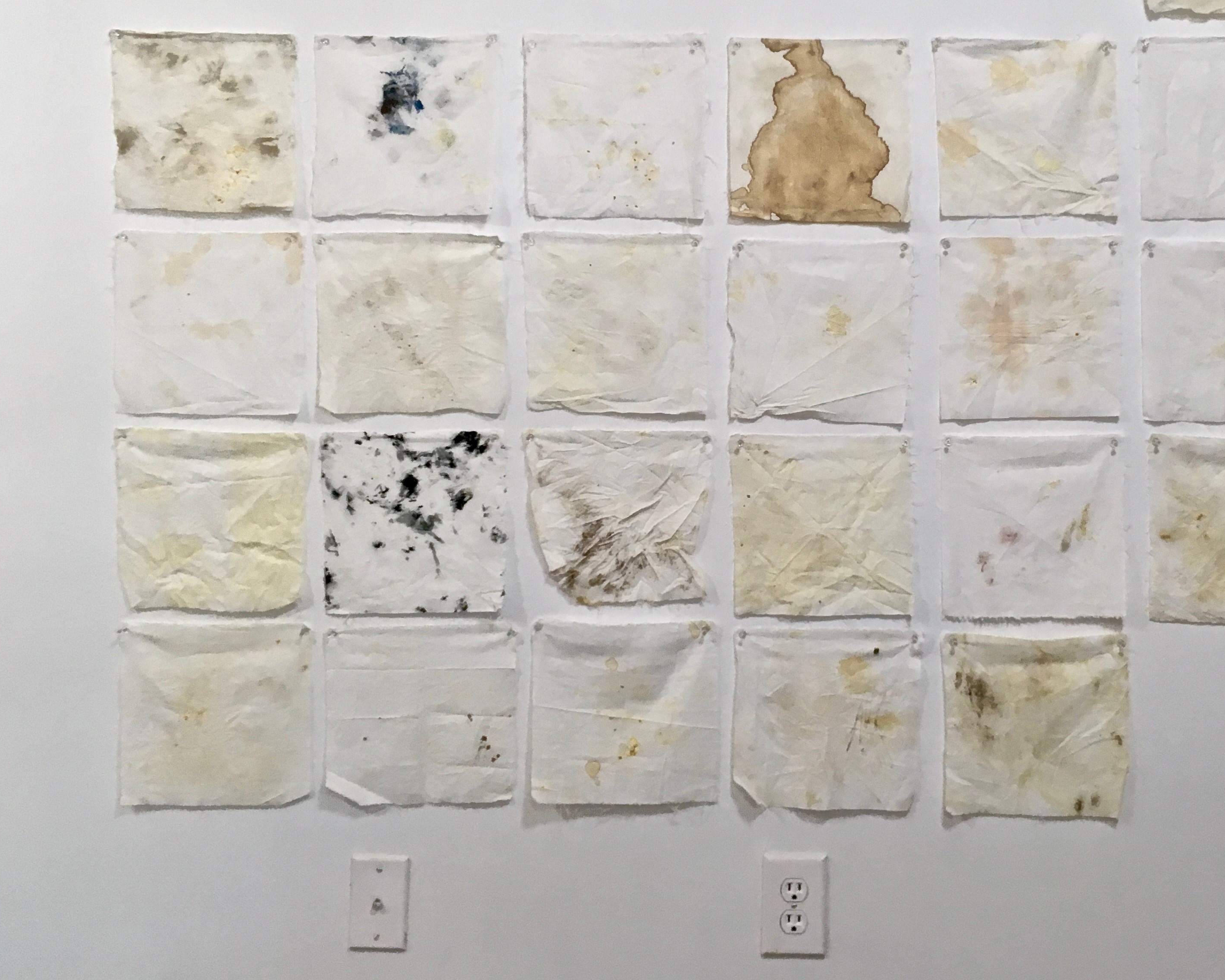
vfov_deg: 37.0
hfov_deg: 45.0
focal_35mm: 40
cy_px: 346
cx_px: 833
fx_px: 1450
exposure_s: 1/30
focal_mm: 4.15
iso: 50
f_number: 2.2
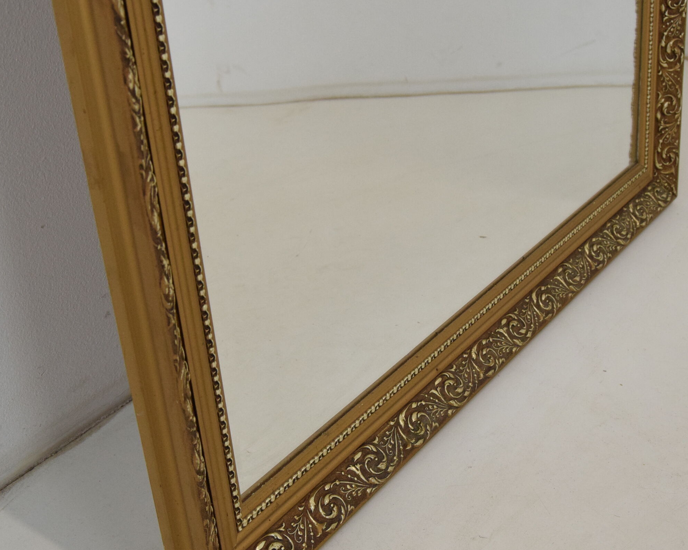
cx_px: 370
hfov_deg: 34.1
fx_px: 1120
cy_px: 306
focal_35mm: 55
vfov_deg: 27.6
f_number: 8
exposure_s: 1/250
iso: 1600
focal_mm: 26
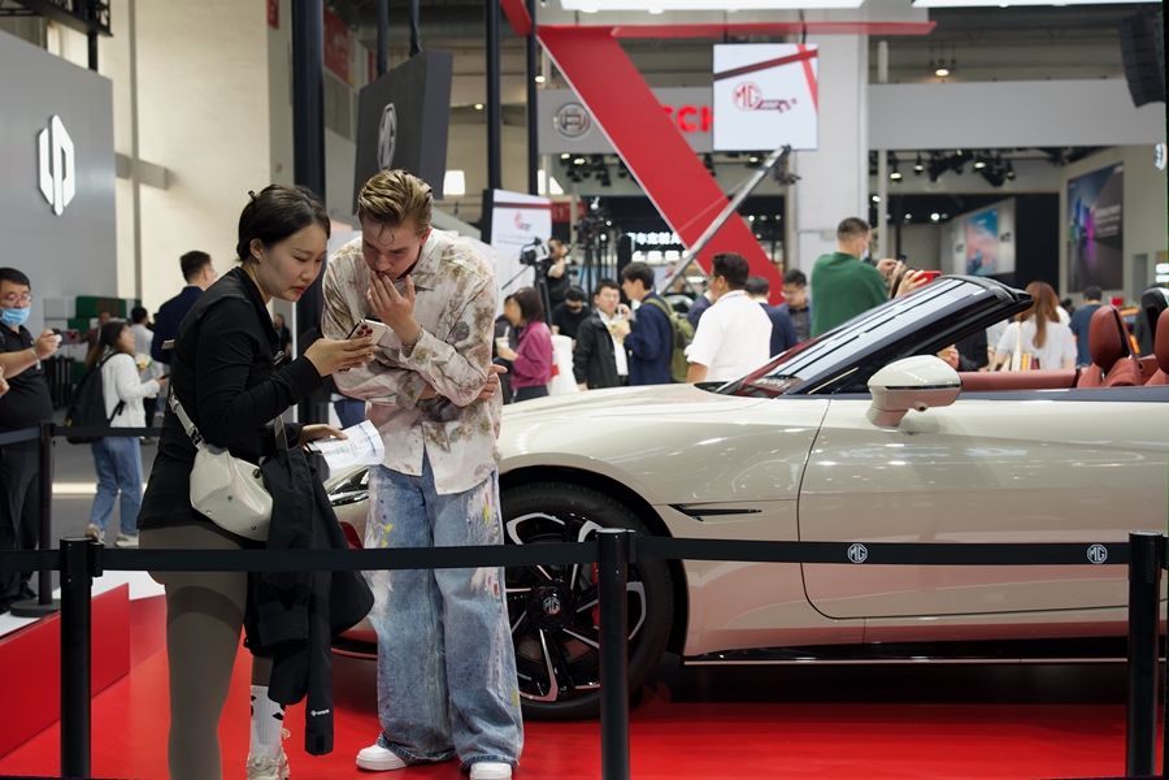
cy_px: 390
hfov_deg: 41.9
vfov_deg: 28.6
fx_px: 1526
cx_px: 584
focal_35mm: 47
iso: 125
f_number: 4.5
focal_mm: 47
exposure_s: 1/50
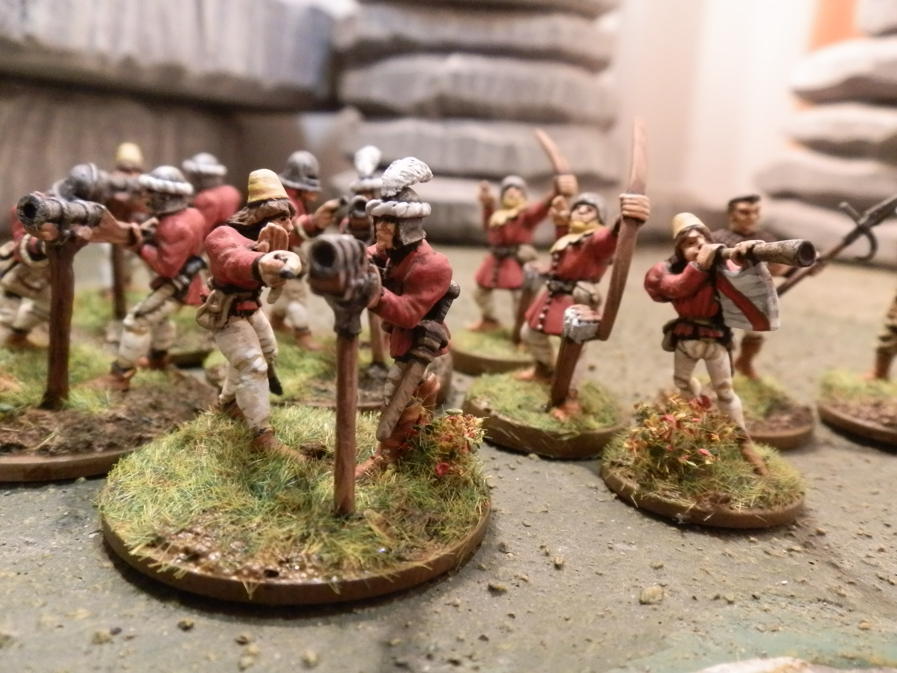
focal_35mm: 28
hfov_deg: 63.4
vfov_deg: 49.7
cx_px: 448
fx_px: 726
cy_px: 336
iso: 400
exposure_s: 1/60
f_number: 3.1
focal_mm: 5
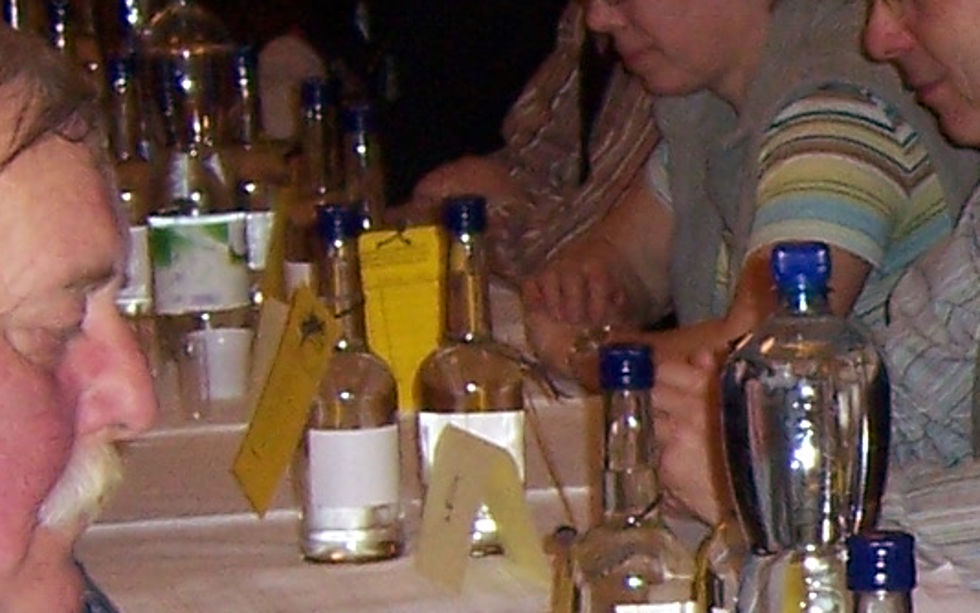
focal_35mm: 184
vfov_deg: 7.1
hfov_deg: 10.8
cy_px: 551
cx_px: 1677
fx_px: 4915
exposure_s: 1/60
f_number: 2.8
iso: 125
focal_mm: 6.2
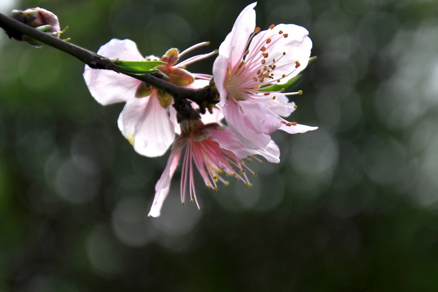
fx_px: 1916
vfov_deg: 8.7
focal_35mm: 158
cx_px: 219
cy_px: 146
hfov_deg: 13.0
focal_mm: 105
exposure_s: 1/2000
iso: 200
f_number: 5.6
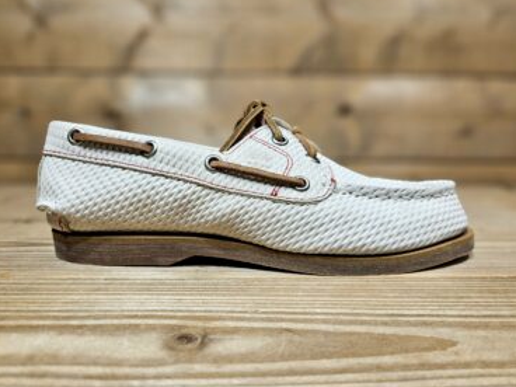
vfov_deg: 54.9
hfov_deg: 69.4
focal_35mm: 25
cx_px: 252
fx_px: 373
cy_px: 198
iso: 32
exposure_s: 1/101
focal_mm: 5.4
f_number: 1.8
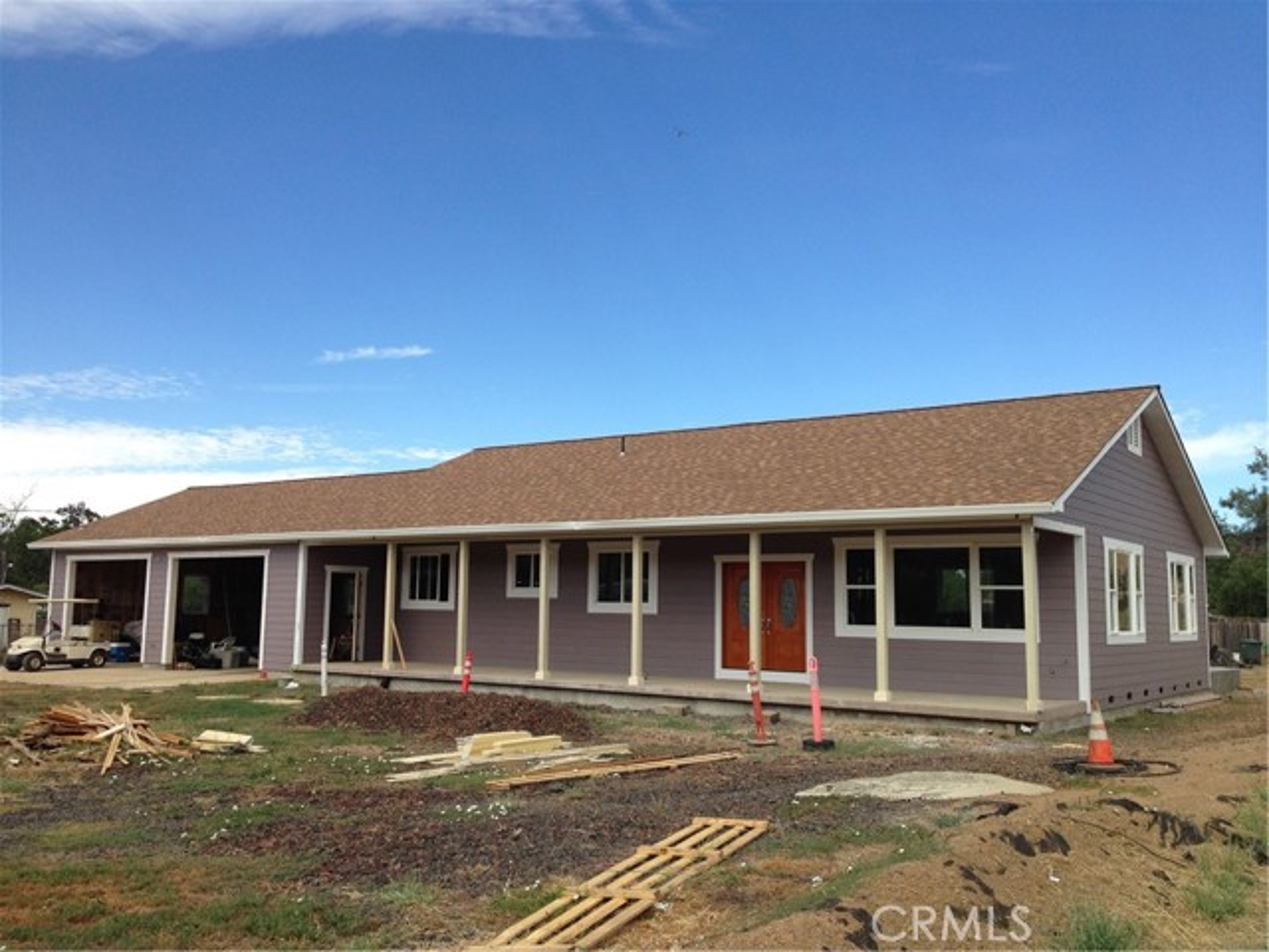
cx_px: 634
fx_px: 1210
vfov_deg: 42.9
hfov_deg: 55.4
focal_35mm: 33
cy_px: 476
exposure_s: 1/1153
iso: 50
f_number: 2.4
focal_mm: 4.12
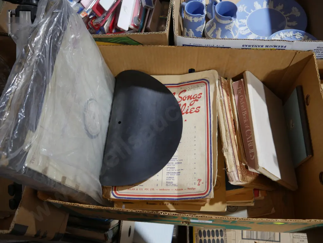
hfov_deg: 63.4
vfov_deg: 49.8
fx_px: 261
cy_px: 122
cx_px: 162
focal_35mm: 28
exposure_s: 1/60
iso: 500
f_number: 3.5
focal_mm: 14
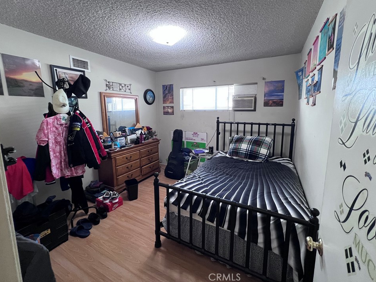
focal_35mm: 14
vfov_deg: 85.5
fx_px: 152
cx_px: 194
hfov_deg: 102.0
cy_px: 131
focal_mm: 1.57
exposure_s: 1/60
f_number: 1.8
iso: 320
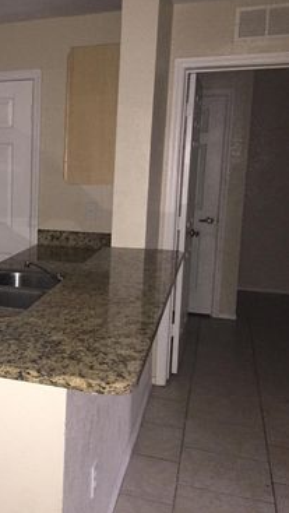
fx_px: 585
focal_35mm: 43
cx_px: -57
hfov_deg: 25.0
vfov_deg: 47.3
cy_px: 255
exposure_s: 1/16
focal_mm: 4.15
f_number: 2.2
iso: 320
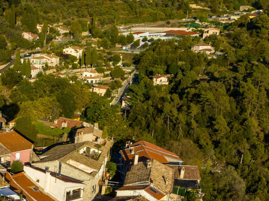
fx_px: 598
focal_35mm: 77
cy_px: 213
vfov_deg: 18.5
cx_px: -97
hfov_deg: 22.3
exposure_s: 1/200
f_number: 11
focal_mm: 12.3
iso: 100
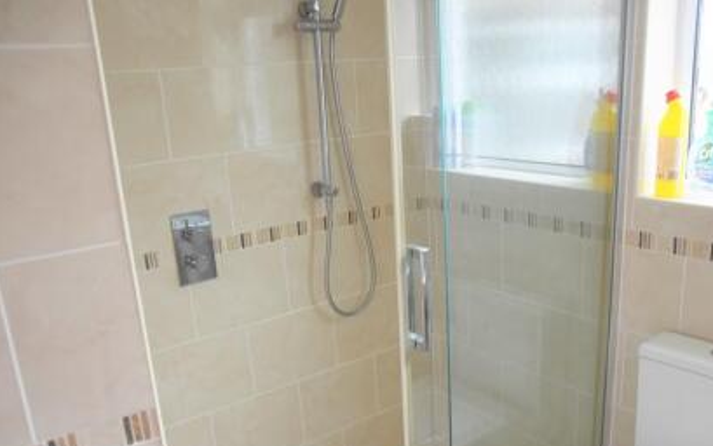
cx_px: 380
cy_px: 274
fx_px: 622
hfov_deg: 59.6
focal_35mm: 32
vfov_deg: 39.2
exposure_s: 1/250
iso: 800
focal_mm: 18
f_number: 3.5
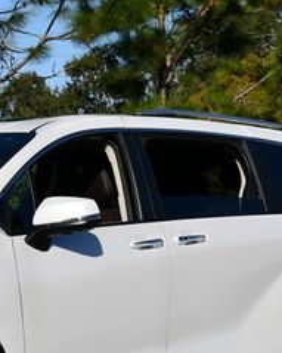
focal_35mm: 161
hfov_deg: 9.5
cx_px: -24
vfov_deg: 12.0
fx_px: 1681
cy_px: 220
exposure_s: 1/400
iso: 100
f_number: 10
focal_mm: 32
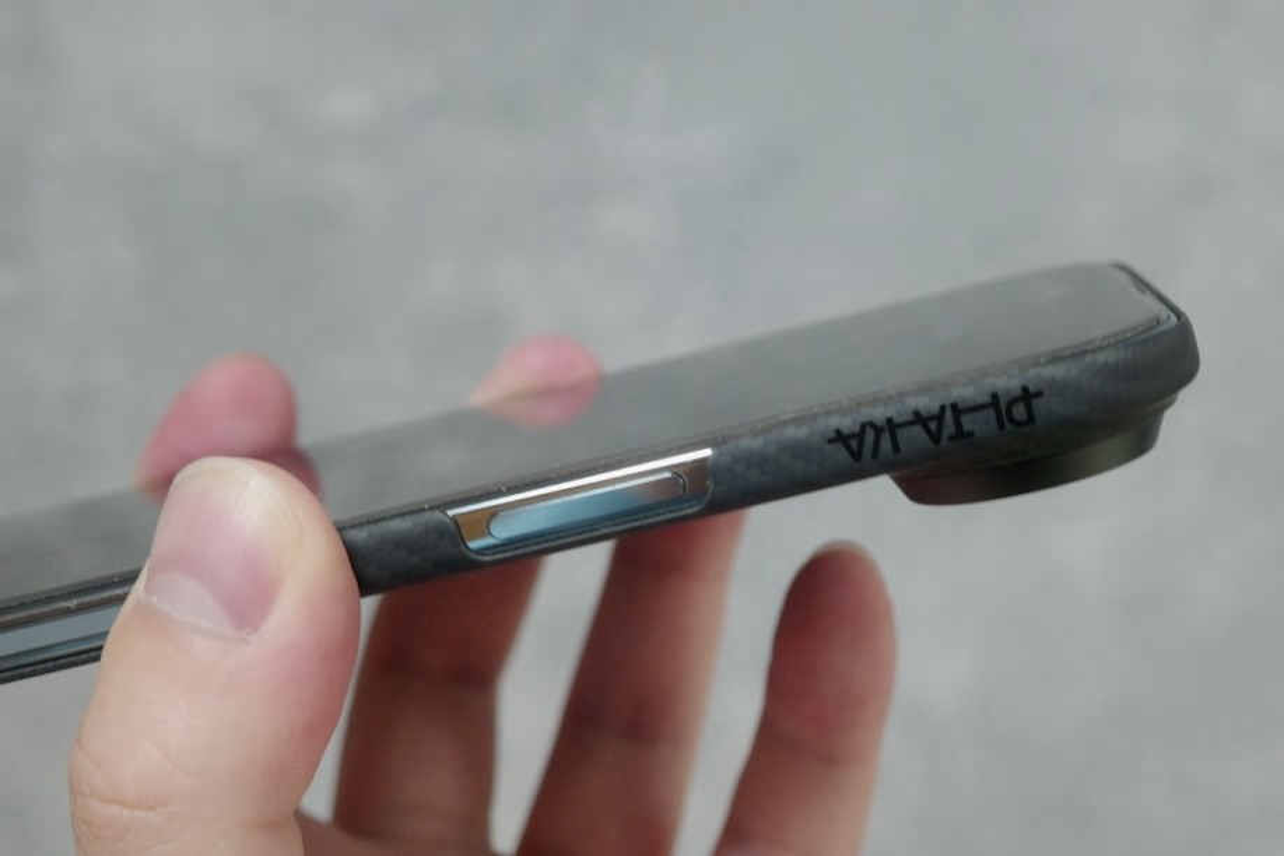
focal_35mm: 40
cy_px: 428
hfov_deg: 48.5
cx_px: 642
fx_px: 1427
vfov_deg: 33.4
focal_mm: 26
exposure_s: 1/30
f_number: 5.6
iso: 1250
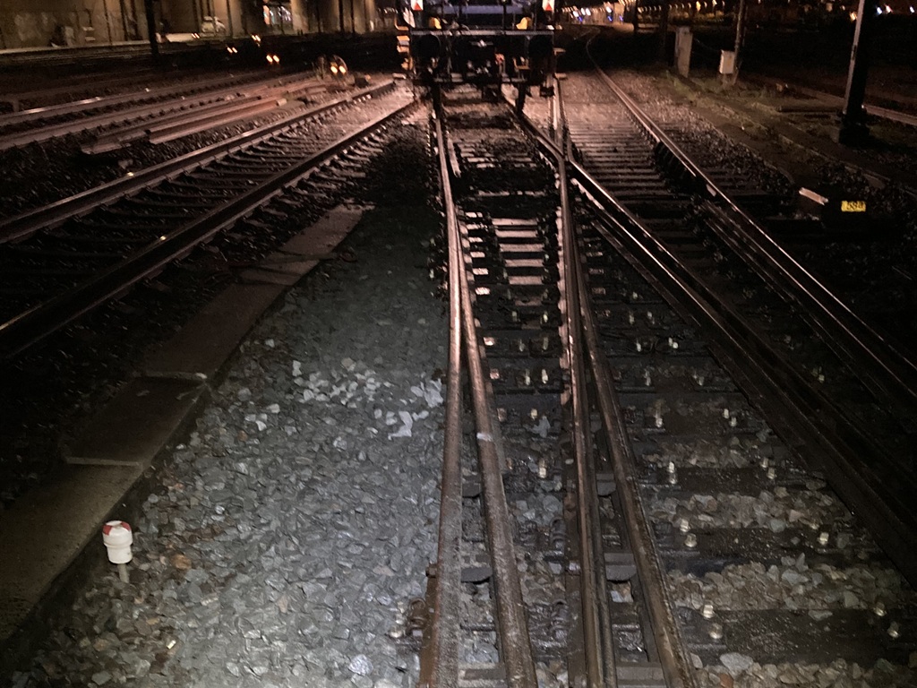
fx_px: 742
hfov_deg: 63.4
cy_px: 344
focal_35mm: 28
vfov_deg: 49.7
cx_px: 458
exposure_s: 1/15
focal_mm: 3.99
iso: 800
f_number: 1.8
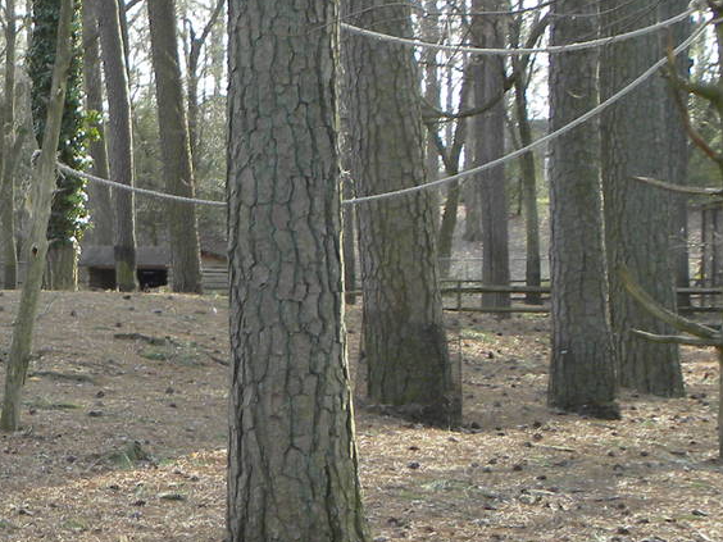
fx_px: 2193
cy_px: 364
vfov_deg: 14.1
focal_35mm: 105
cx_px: -214
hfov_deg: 17.6
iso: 99
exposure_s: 1/68.3
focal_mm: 6.6
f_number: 3.2
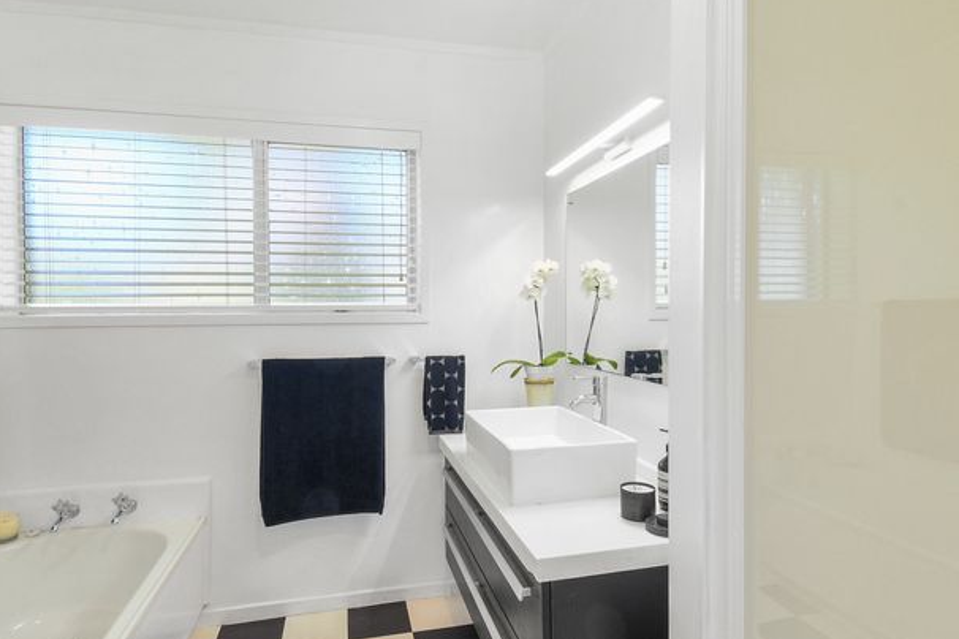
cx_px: 465
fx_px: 506
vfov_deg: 64.3
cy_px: 359
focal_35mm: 19
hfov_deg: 86.9
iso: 500
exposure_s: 1/60
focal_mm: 10
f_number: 10
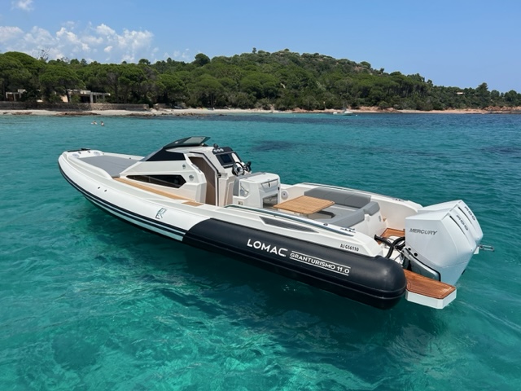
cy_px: 196
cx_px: 260
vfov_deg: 53.1
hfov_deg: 67.3
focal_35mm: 26
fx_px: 391
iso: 50
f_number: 1.5
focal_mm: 5.7
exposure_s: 1/6579
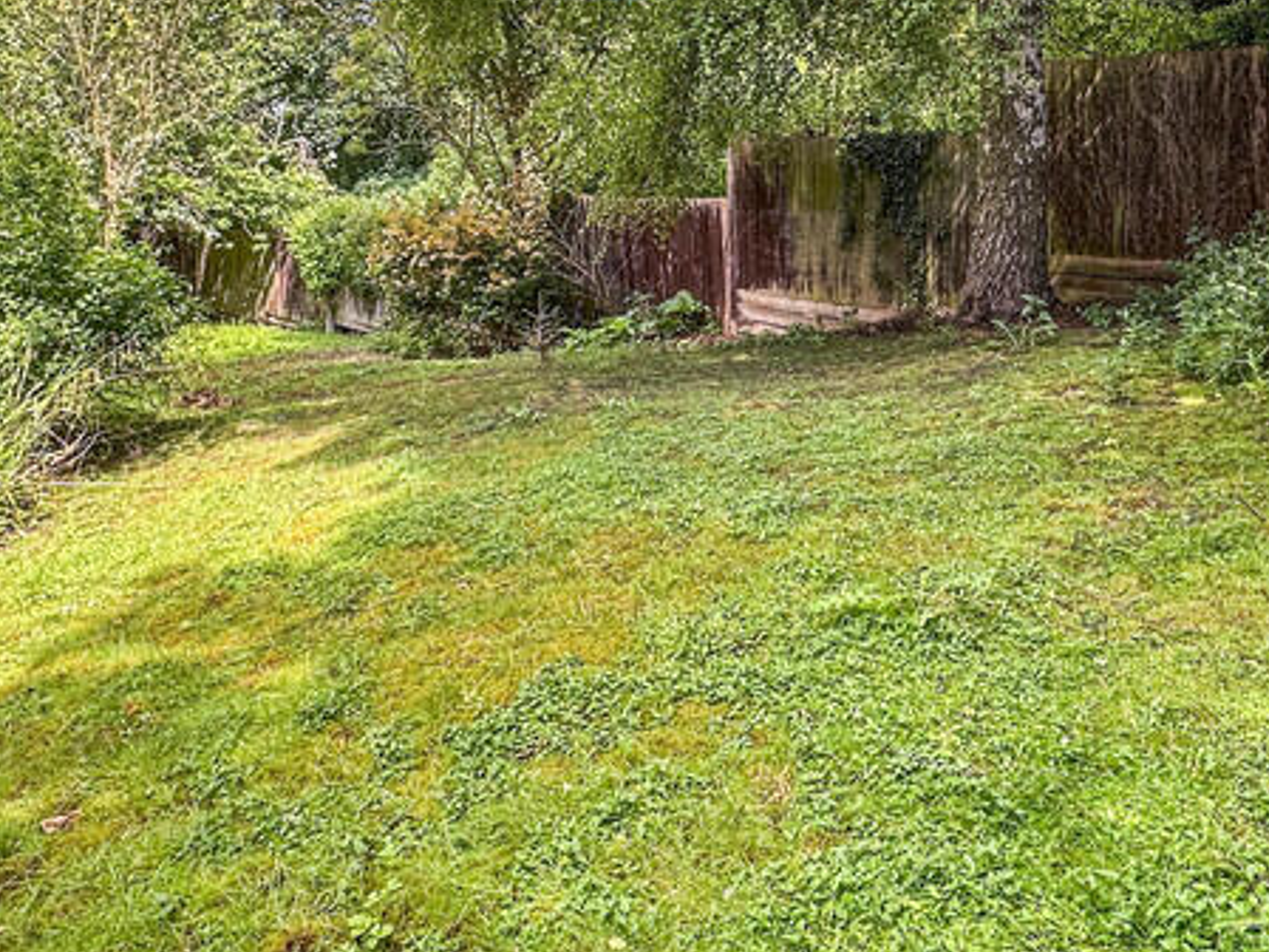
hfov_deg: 56.8
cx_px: 609
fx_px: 1173
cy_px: 142
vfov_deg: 41.5
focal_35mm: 32
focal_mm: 2.22
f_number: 2.2
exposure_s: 1/140
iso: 40
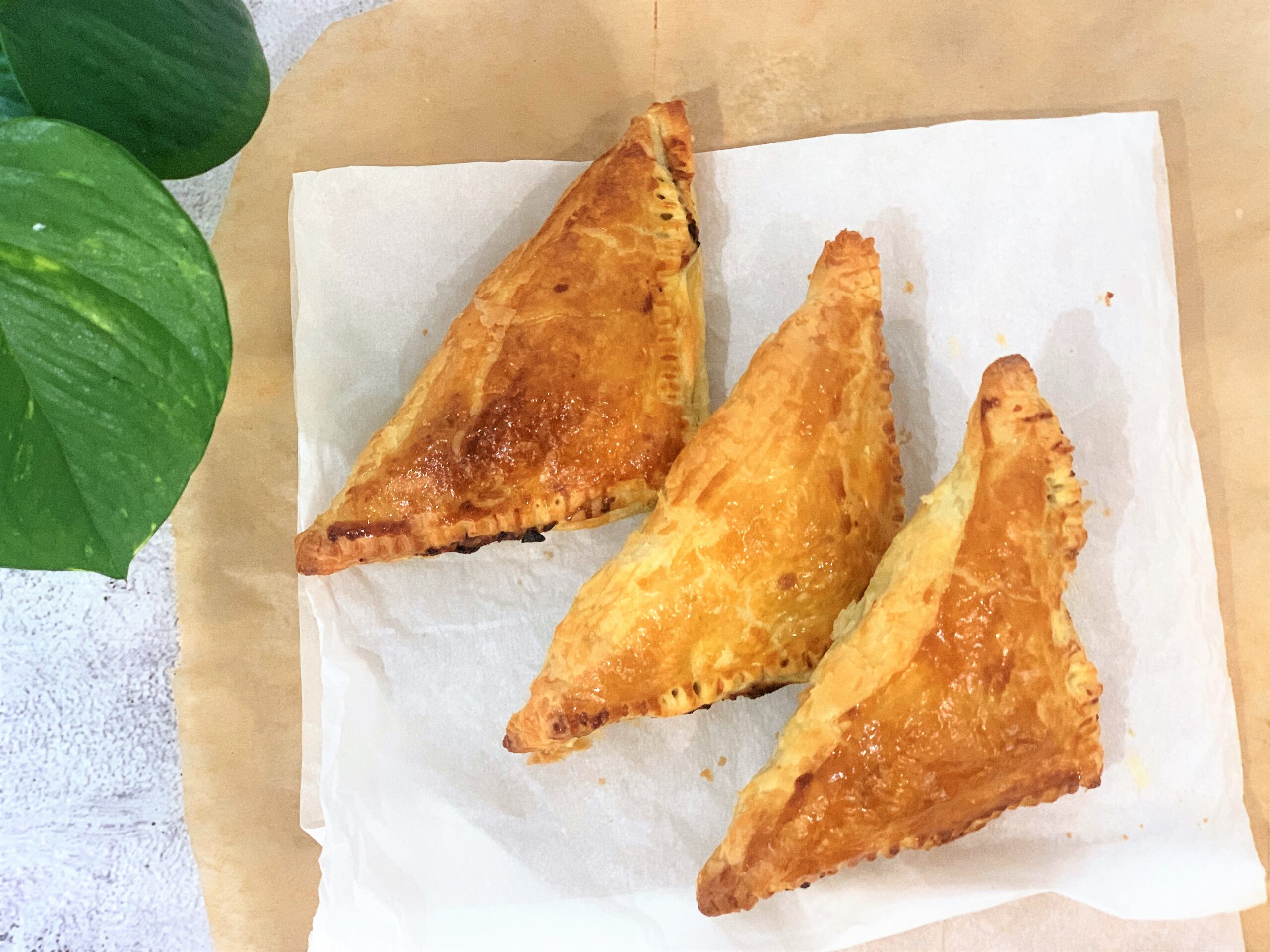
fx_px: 1908
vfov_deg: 28.0
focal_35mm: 52
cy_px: 476
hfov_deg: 36.8
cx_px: 635
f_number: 2.4
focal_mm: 6
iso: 200
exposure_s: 1/50
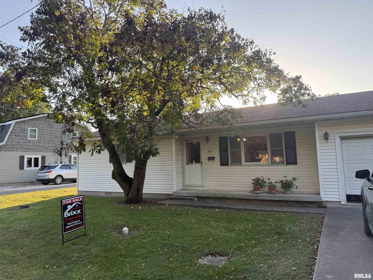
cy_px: 140
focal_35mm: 24
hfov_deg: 71.6
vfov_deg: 56.8
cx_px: 186
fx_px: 259
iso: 80
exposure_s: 1/365
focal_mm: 6.76
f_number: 1.78
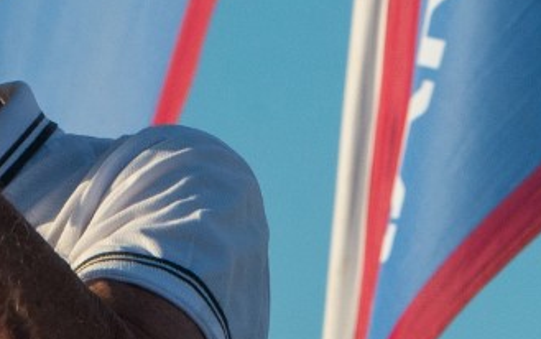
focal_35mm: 868
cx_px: 141
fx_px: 12804
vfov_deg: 1.5
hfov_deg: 2.4
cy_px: -341
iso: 560
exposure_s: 1/1000
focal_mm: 140
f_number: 11
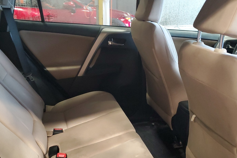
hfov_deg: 49.5
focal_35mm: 39
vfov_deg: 33.7
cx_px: 116
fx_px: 257
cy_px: 115
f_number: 1.5
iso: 336
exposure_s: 1/30
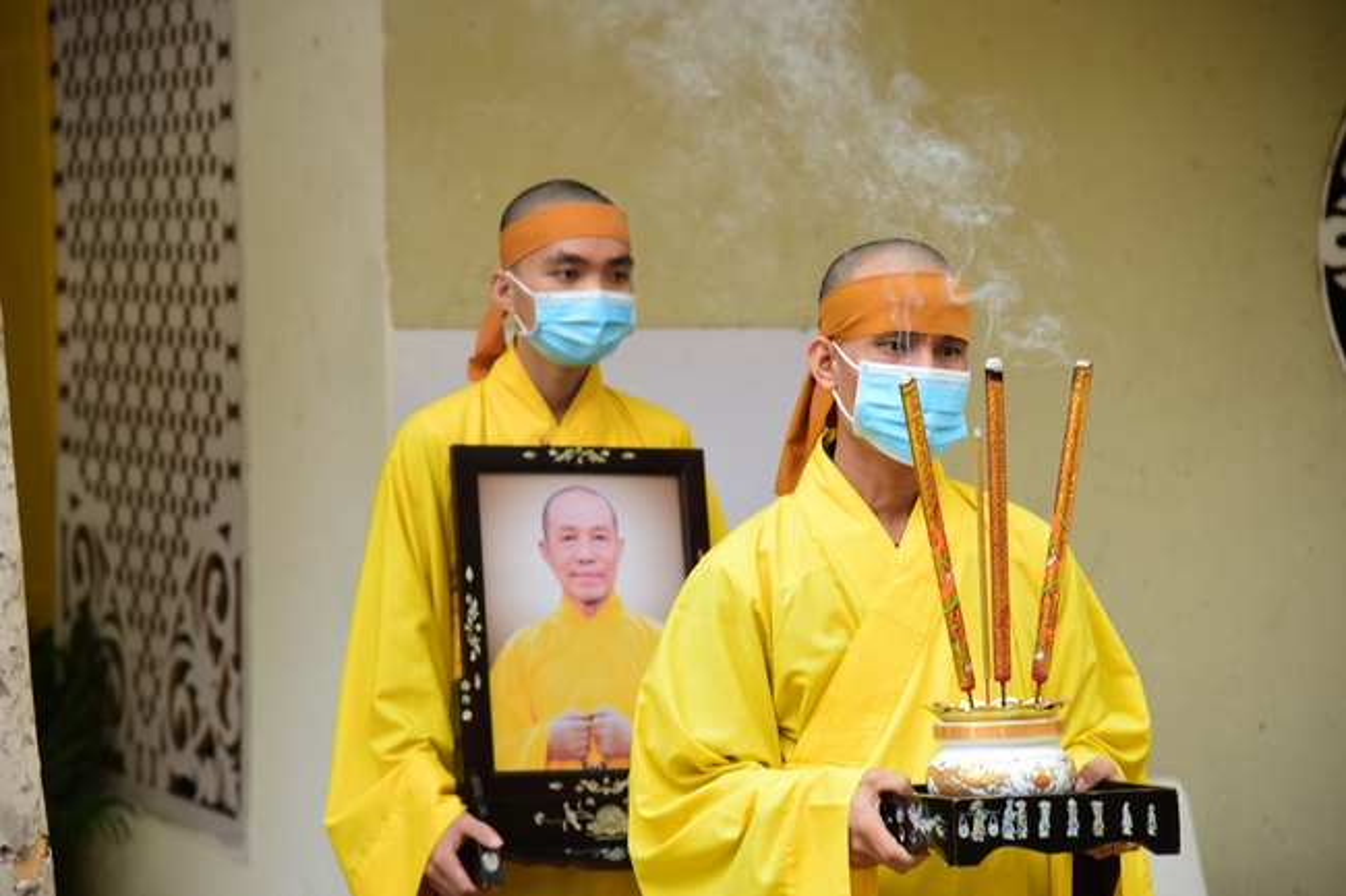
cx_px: 673
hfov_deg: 18.3
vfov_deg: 12.2
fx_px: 4186
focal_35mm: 112
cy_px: 448
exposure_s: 1/40
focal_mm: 112
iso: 200
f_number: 4.5
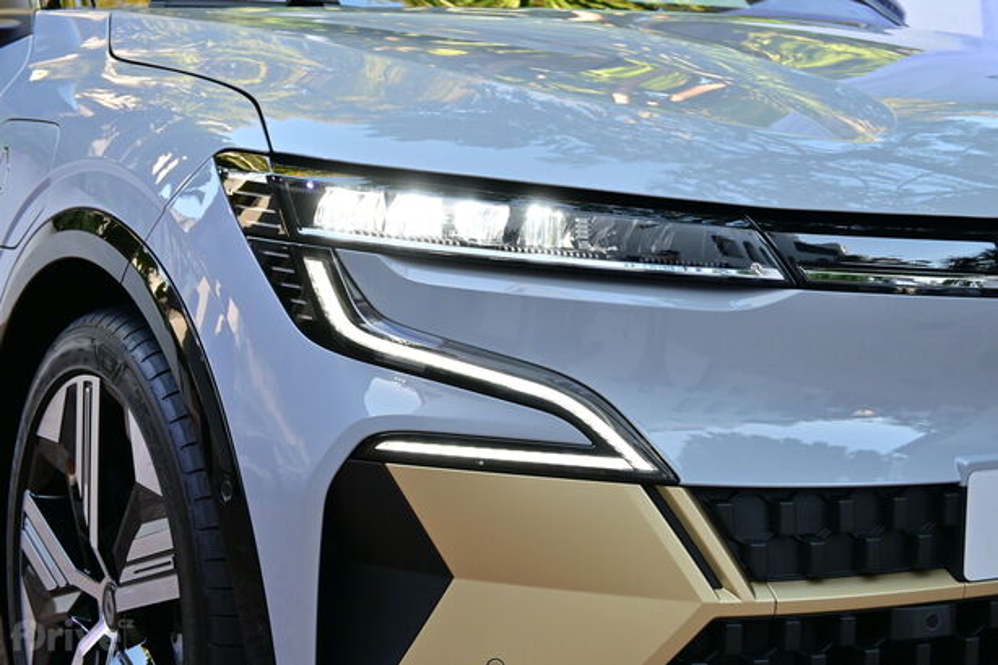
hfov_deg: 27.0
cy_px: 332
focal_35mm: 75
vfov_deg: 18.2
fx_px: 2078
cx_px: 499
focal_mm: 50
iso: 640
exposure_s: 1/160
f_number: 6.3
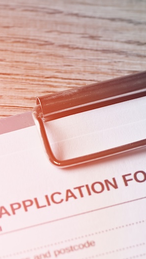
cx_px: 244
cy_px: 136
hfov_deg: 3.8
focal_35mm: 316
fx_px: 2173
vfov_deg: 6.8
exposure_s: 1/160
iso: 250
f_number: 4.5
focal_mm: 105
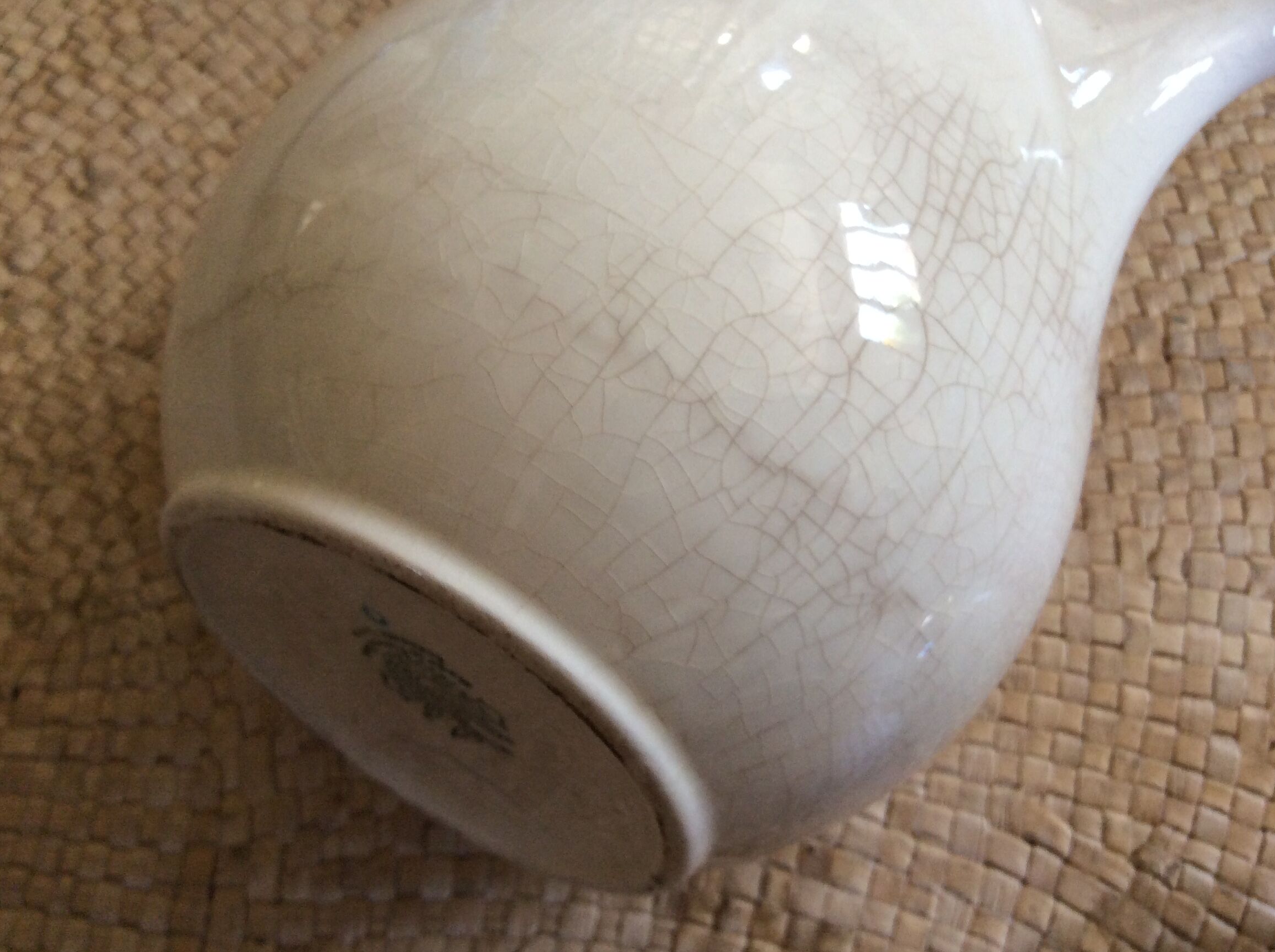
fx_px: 1324
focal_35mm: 36
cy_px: 428
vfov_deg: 39.5
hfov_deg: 51.4
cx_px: 690
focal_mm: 3.3
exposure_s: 1/25
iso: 64
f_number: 2.4
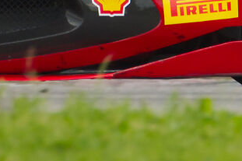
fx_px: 23313
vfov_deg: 0.4
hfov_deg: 0.6
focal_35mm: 3470
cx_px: 293
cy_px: -158
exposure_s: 1/1000
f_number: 4.5
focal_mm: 300
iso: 640
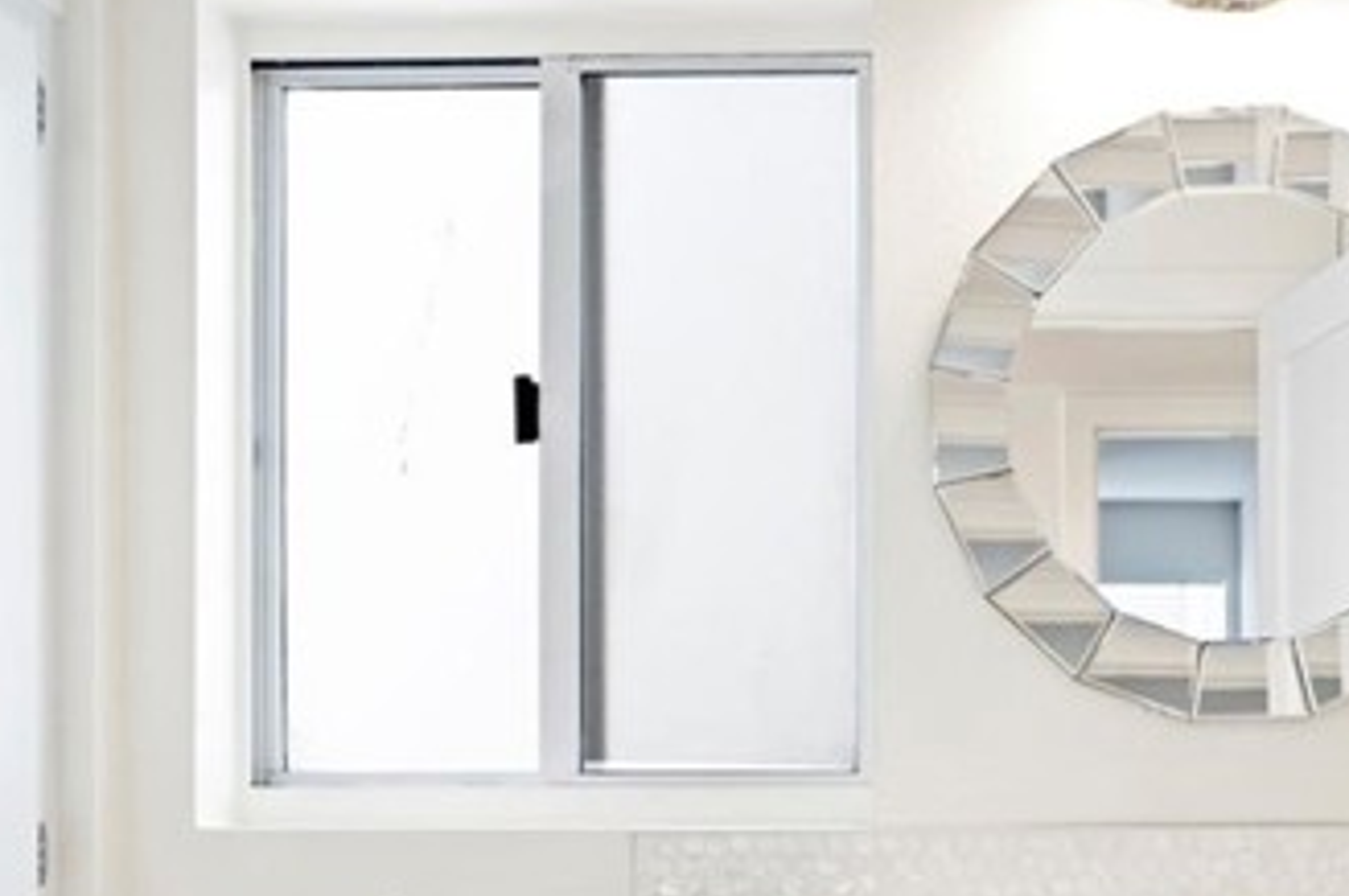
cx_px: 1098
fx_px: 1460
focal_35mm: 39
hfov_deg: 46.7
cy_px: 764
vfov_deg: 32.8
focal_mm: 20
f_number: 8
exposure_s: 1/4
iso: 200
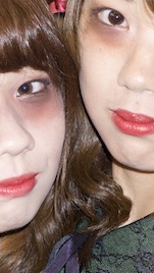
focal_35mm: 203
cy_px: 96
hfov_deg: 6.0
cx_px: 18
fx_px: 1472
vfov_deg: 10.6
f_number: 2.8
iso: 400
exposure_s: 1/60
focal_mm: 35
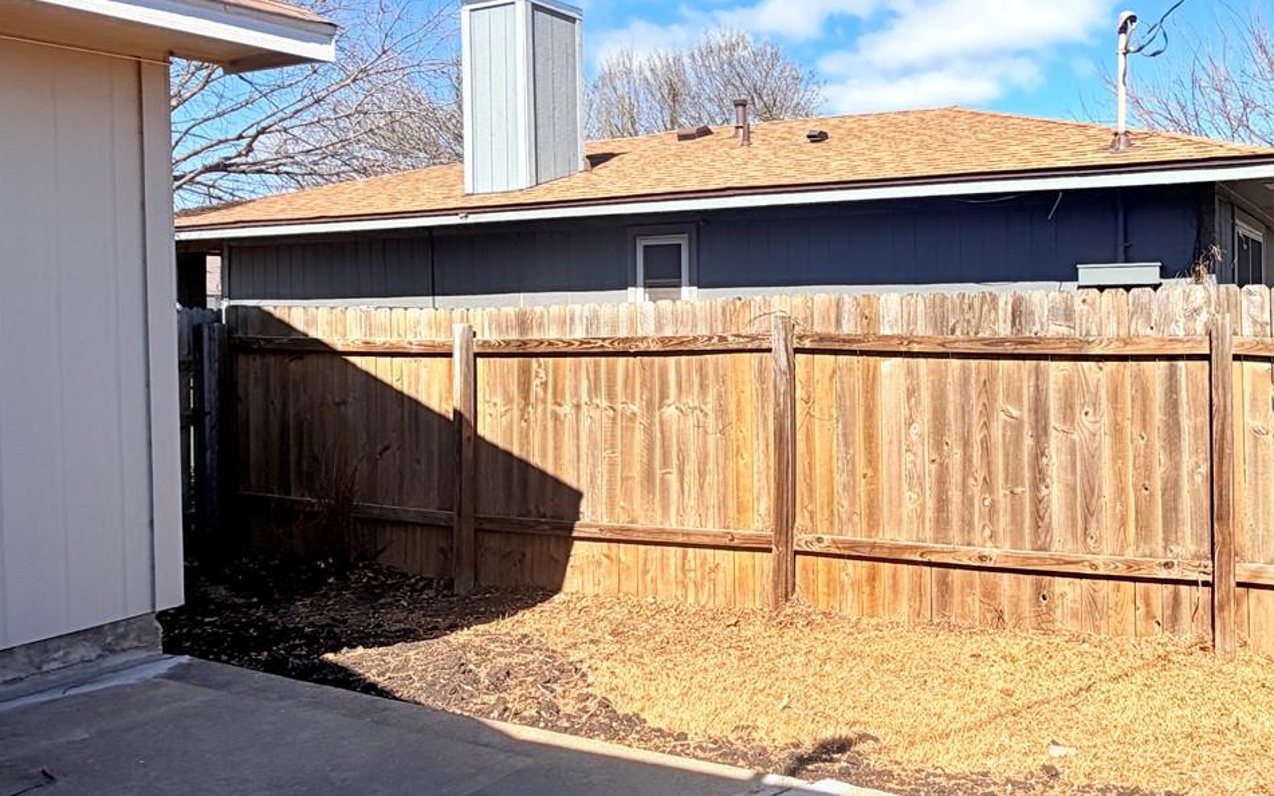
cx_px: 960
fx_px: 1111
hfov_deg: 56.6
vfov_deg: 39.3
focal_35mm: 32
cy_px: 314
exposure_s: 1/770
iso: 25
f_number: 2.2
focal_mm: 2.22
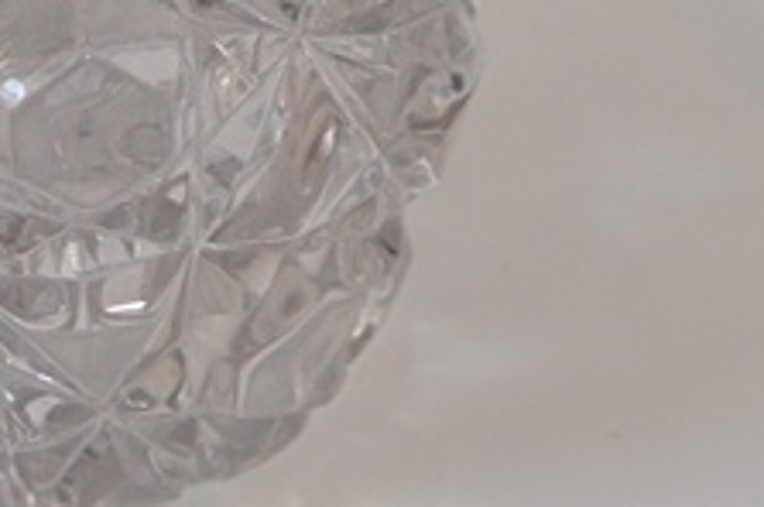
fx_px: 4556
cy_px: -584
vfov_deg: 6.2
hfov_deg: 9.6
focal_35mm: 215
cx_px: 271
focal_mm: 32
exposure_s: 1/100
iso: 400
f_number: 5
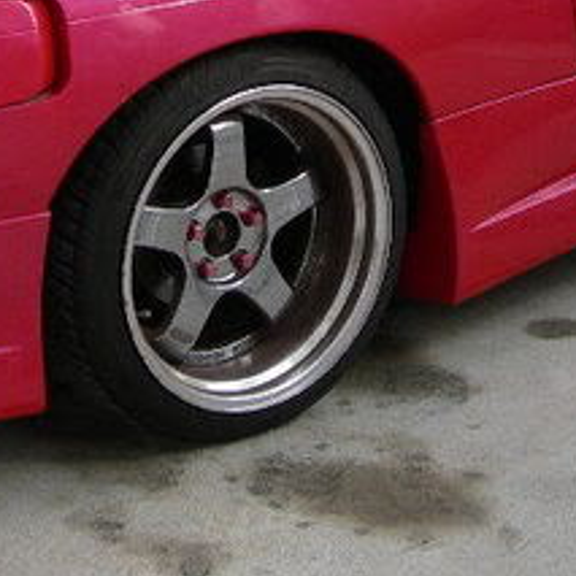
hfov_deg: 13.8
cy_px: -124
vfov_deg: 13.4
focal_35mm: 126
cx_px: 224
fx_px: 2372
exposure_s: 1/88
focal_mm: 7.8
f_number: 2.8
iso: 50
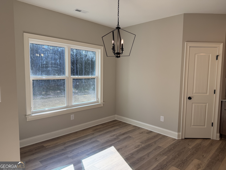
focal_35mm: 24
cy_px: 85
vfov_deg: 56.8
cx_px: 113
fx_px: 157
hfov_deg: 71.6
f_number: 1.78
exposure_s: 1/464
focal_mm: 6.76
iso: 100
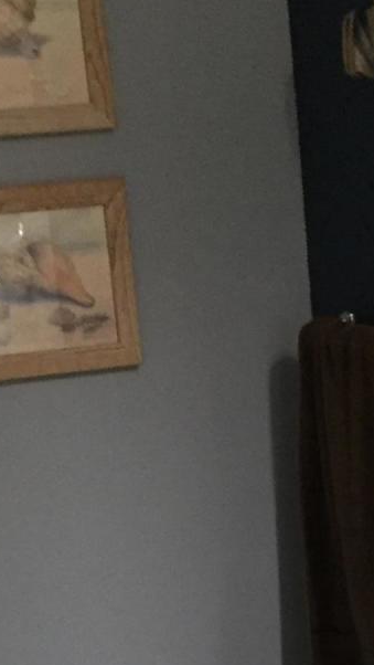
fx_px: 1850
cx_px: 300
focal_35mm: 105
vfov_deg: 19.5
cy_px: 742
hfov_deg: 11.5
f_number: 2.2
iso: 160
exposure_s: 1/30
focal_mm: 4.15
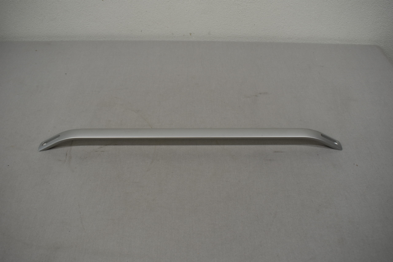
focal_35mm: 32
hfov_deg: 59.5
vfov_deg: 41.7
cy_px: 131
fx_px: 344
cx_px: 196
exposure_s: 1/125
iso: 280
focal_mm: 21
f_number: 5.6
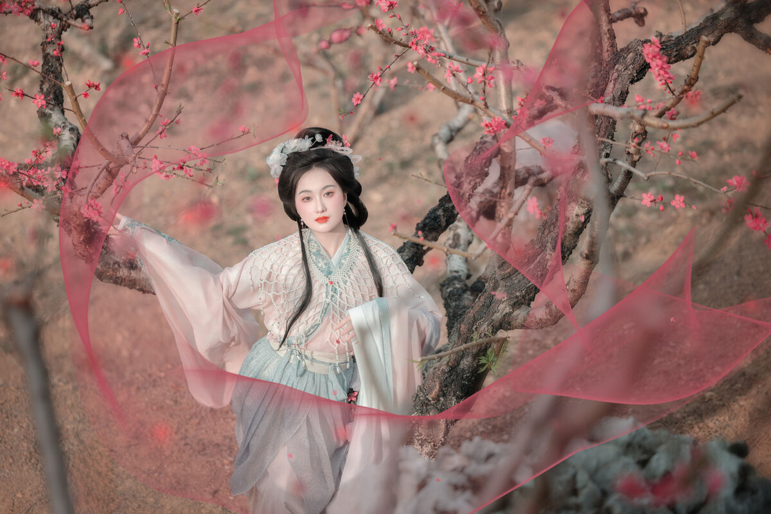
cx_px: 386
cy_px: 257
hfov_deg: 14.1
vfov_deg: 9.4
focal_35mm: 146
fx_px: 3127
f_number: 2.8
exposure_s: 1/800
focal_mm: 147
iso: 50
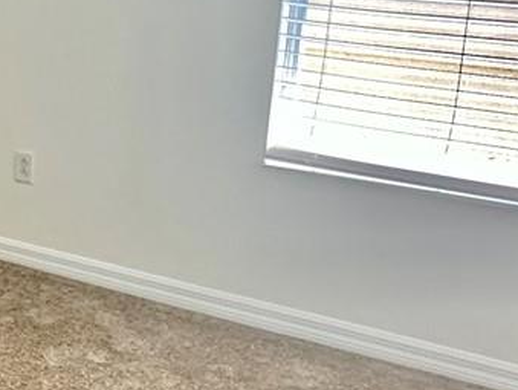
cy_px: 115
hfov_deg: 25.0
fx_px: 989
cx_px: -174
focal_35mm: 66
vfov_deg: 22.2
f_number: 2.2
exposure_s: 1/120
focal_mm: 2.22
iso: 320
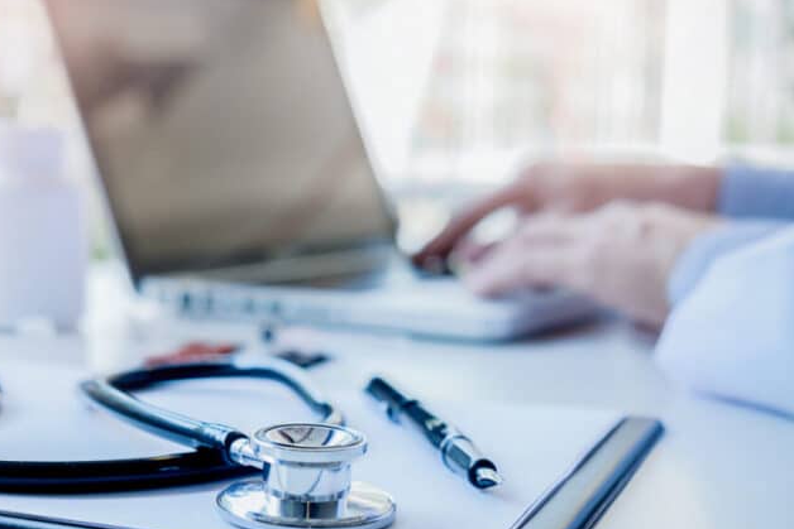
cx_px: 311
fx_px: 1456
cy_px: 319
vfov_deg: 20.6
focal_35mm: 66
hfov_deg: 30.4
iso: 400
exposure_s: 1/125
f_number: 3.6
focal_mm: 35.8
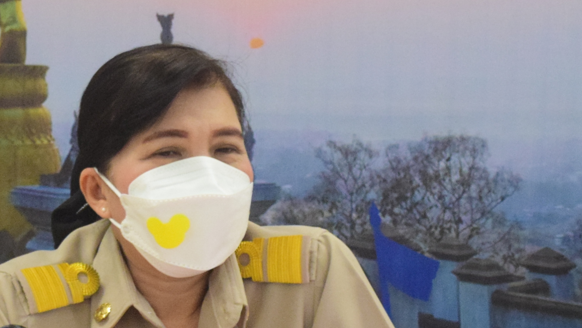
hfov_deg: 9.9
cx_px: 235
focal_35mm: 218
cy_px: 203
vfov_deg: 5.6
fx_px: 3364
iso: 2500
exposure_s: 1/125
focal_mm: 48
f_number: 5.3
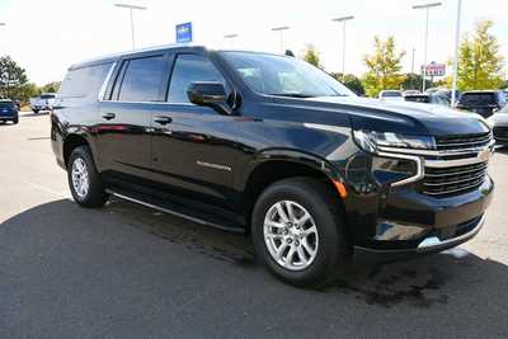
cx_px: 254
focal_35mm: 30
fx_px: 423
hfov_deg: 61.9
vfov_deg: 43.6
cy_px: 170
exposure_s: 1/250
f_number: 7.1
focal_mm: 20
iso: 200
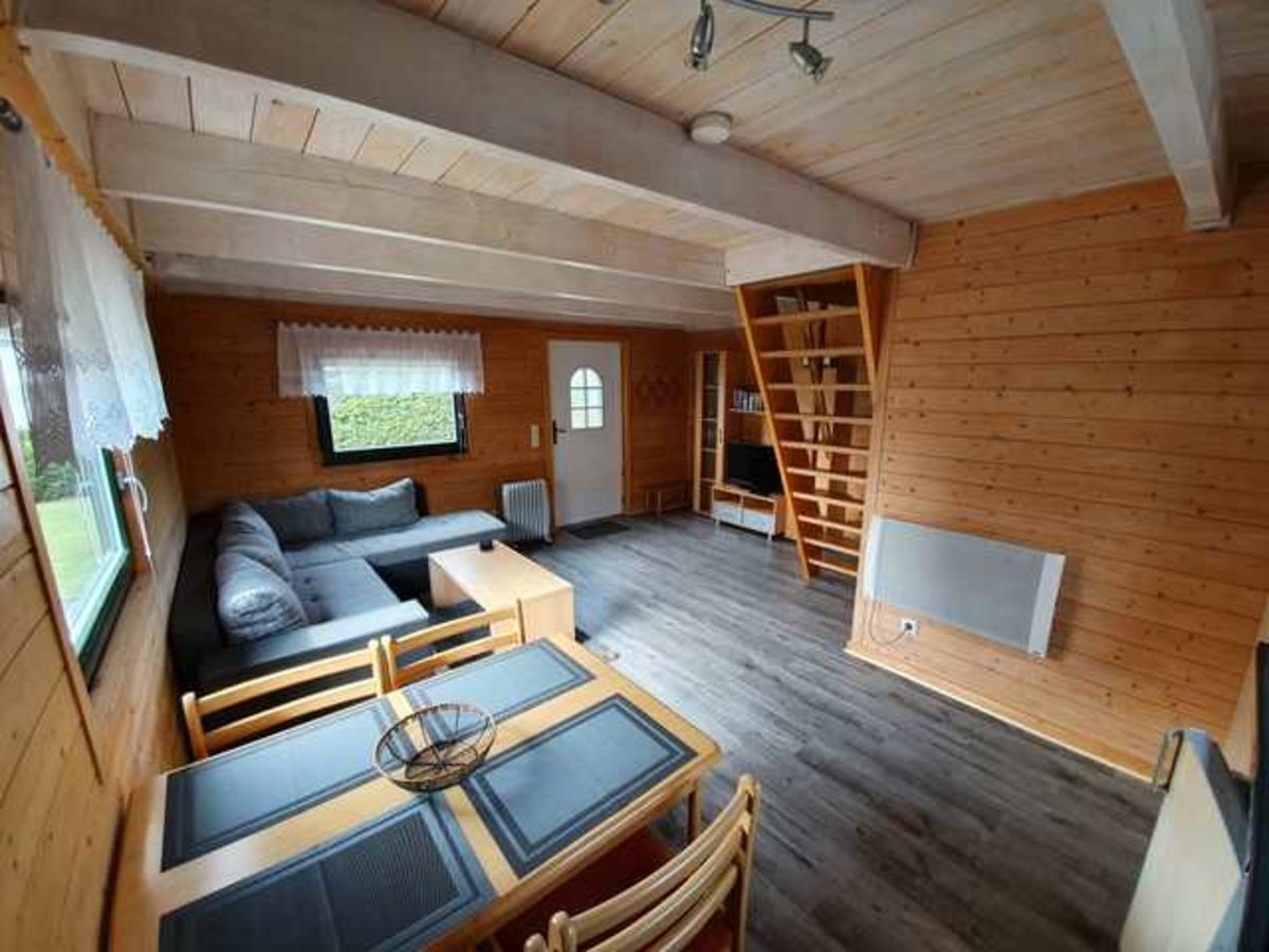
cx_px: 634
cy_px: 476
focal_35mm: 13
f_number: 2.2
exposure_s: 1/50
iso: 125
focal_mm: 1.8
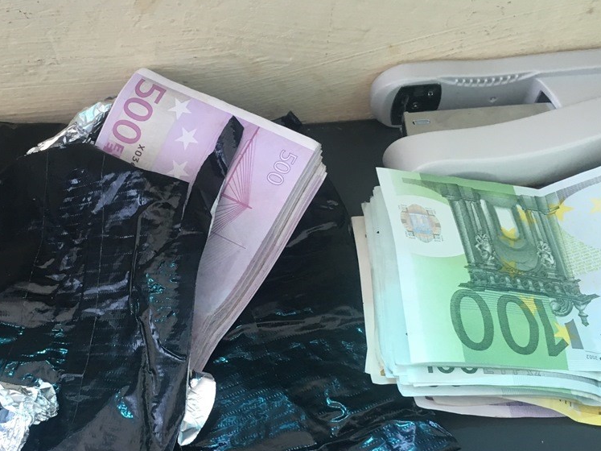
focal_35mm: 47
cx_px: 221
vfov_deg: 30.3
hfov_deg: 40.1
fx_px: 816
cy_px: 346
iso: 50
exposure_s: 1/33
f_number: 2.2
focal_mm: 4.15
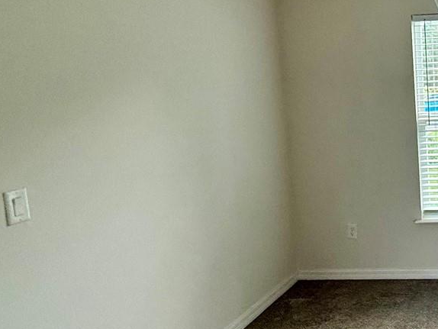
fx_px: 494
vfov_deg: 36.6
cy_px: 124
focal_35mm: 39
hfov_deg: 39.7
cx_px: 473
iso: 250
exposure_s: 1/99
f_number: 2.2
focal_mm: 2.22
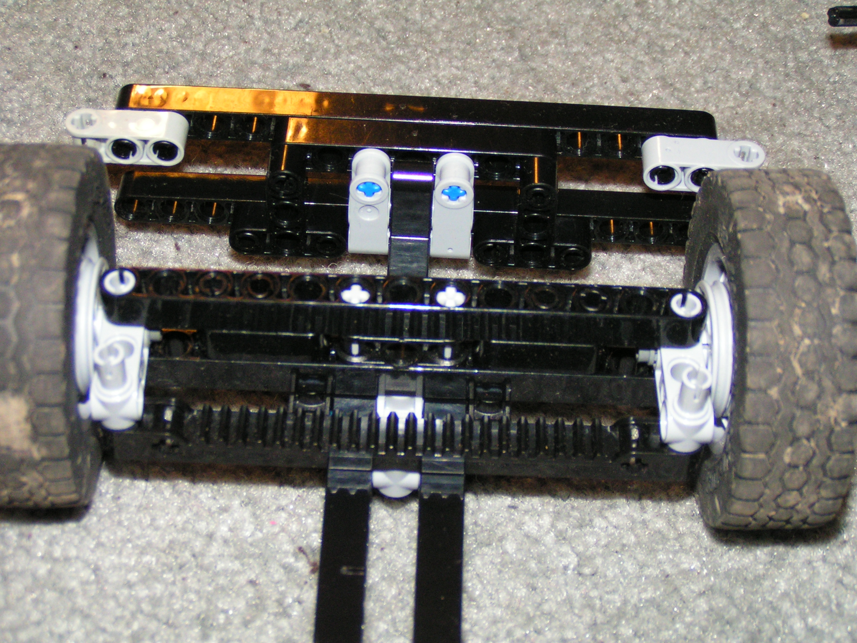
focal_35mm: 65
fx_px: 1609
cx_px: 428
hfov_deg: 29.8
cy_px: 322
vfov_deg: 22.6
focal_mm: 10
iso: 200
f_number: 3.2
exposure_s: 1/80
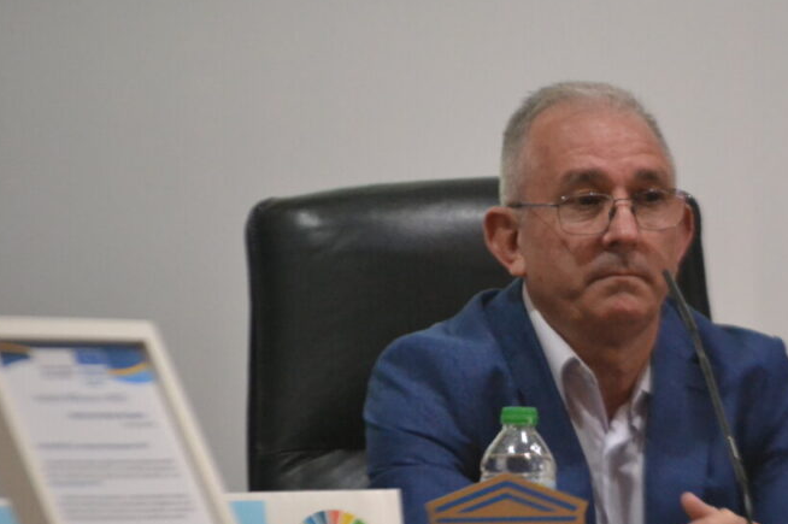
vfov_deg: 3.7
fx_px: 8224
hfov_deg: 5.5
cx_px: 608
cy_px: 288
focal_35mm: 376
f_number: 5.3
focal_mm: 160
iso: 3200
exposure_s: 1/50
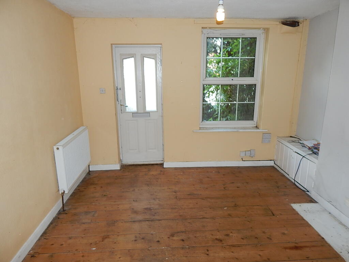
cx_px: 174
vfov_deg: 61.1
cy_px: 131
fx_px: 222
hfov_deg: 76.4
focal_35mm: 22
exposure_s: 1/30
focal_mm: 4
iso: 125
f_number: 3
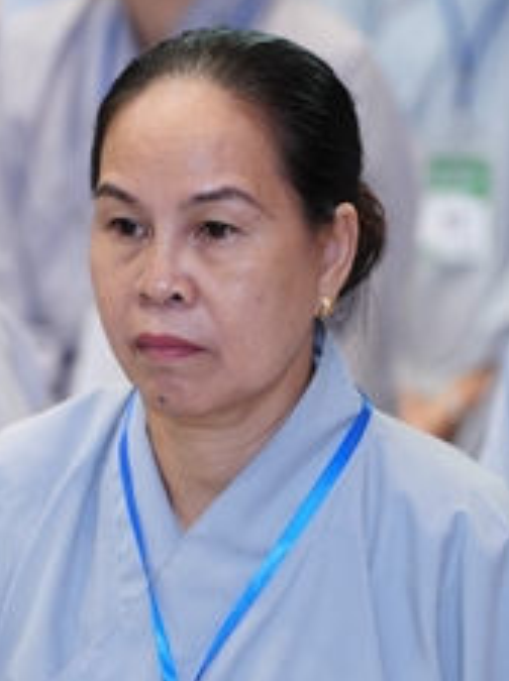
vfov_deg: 6.0
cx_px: 130
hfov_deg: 4.5
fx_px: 6508
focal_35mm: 331
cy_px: 564
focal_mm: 119
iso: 1250
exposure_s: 1/100
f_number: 2.8
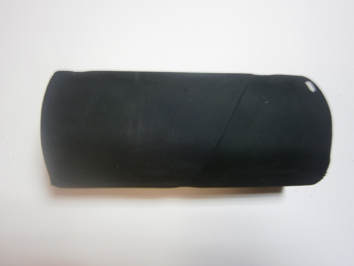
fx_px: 266
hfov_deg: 67.3
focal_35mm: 26
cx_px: 177
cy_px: 133
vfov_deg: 53.1
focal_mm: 4.7
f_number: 2.8
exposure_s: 1/8
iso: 125
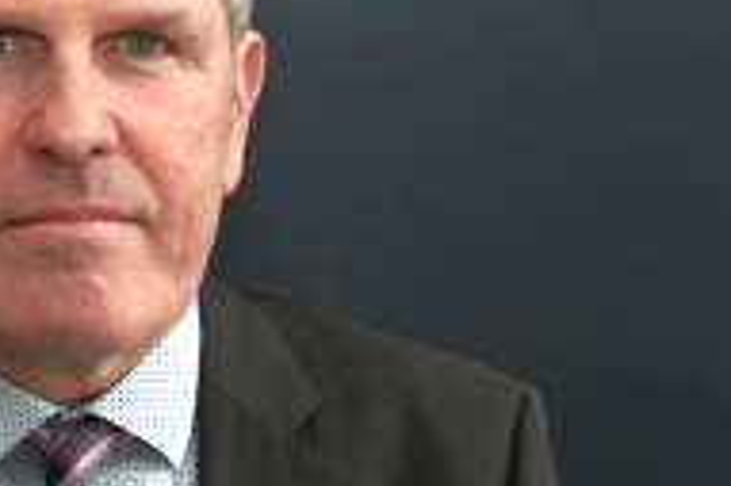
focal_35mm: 118
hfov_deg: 17.1
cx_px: 50
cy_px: 207
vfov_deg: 11.6
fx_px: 2394
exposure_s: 1/125
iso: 250
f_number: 3.5
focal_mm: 50
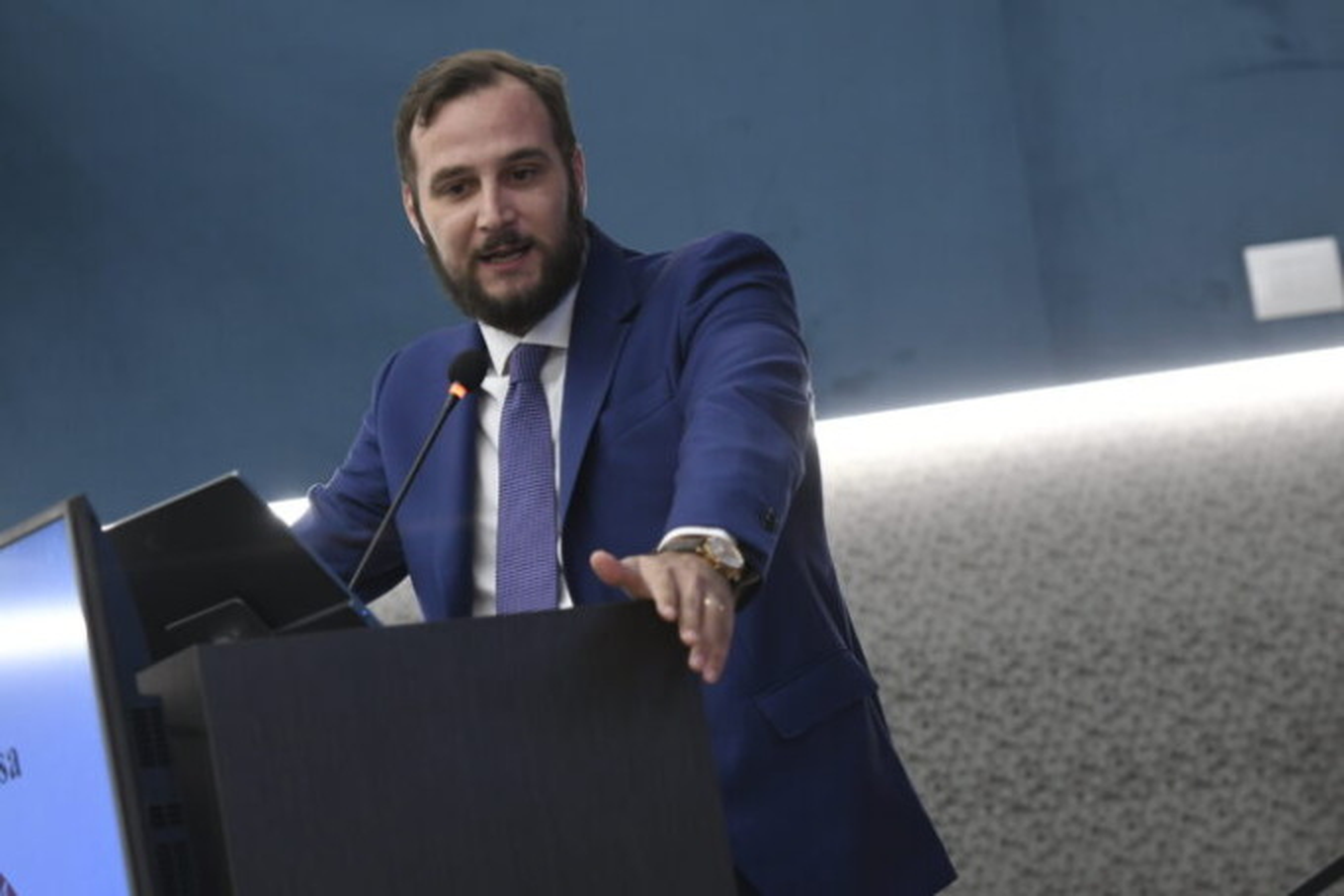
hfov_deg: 11.4
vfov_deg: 7.6
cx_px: 672
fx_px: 6718
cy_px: 448
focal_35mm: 180
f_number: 2.8
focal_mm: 120
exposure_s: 1/125
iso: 1250
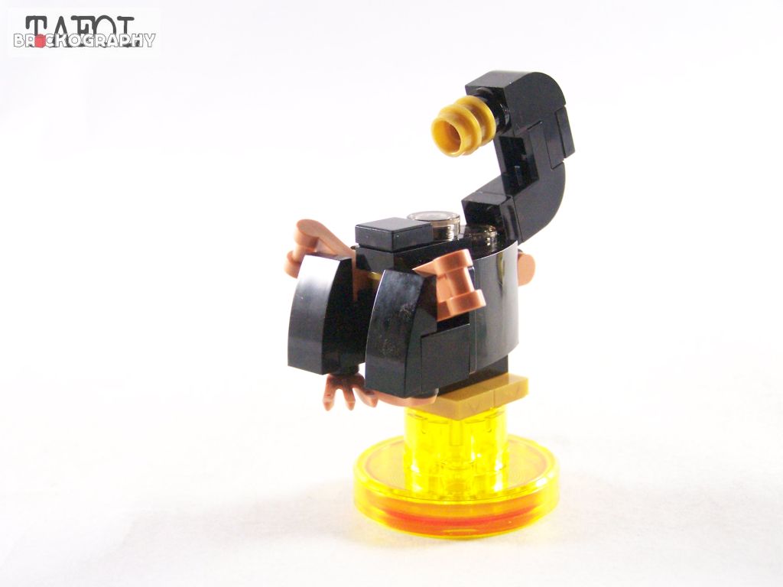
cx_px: 392
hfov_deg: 30.3
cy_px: 294
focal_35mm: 64
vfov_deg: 22.9
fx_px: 1448
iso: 400
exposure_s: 1/60
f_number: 3.2
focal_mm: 10.7
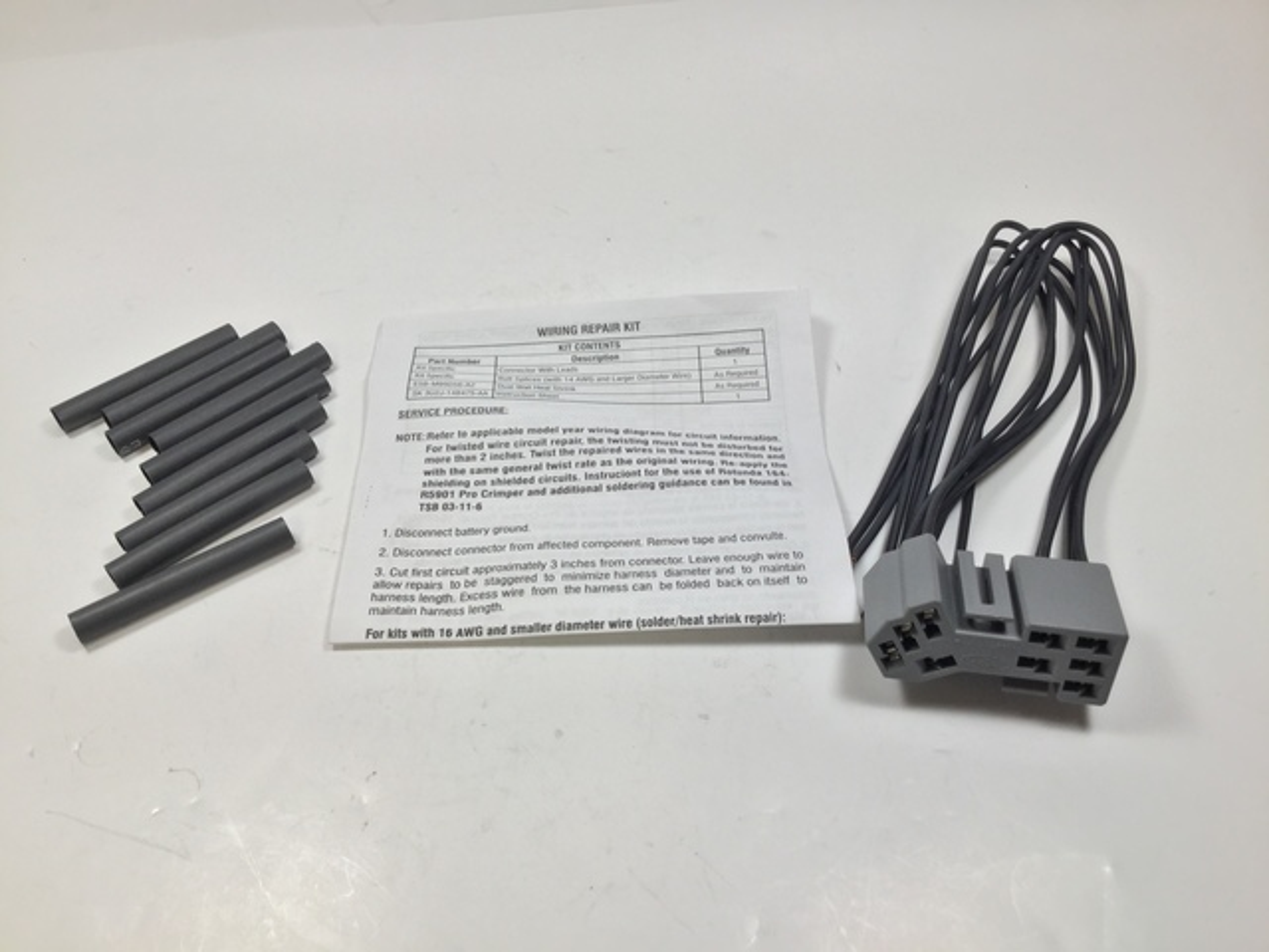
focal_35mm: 31
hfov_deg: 58.4
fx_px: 1136
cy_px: 476
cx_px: 634
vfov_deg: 45.4
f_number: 2.4
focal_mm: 3.3
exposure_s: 1/60
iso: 32
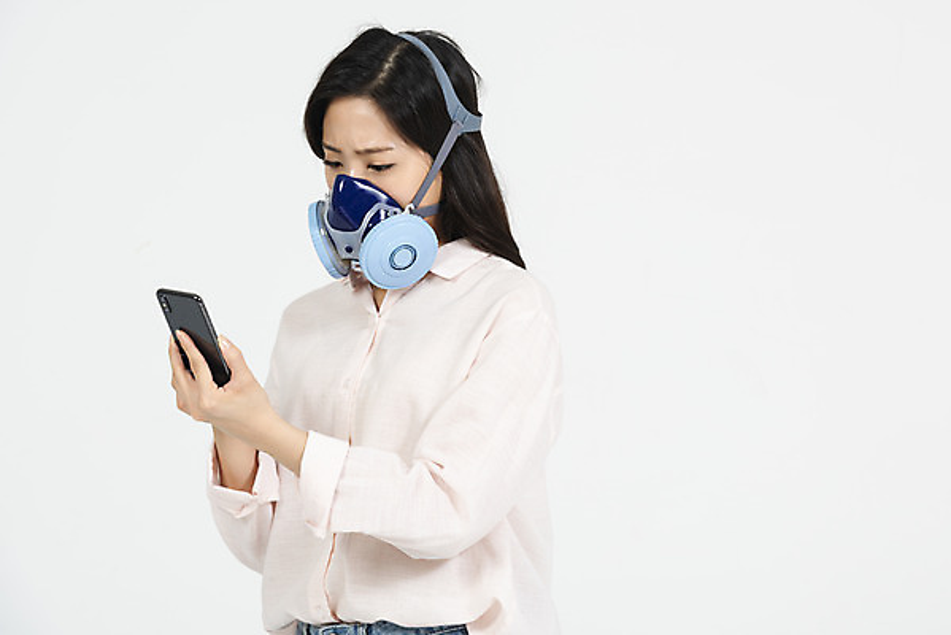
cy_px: 318
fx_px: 4493
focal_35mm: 170
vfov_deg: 8.1
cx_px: 476
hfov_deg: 12.1
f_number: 13
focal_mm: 170
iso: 100
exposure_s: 1/125
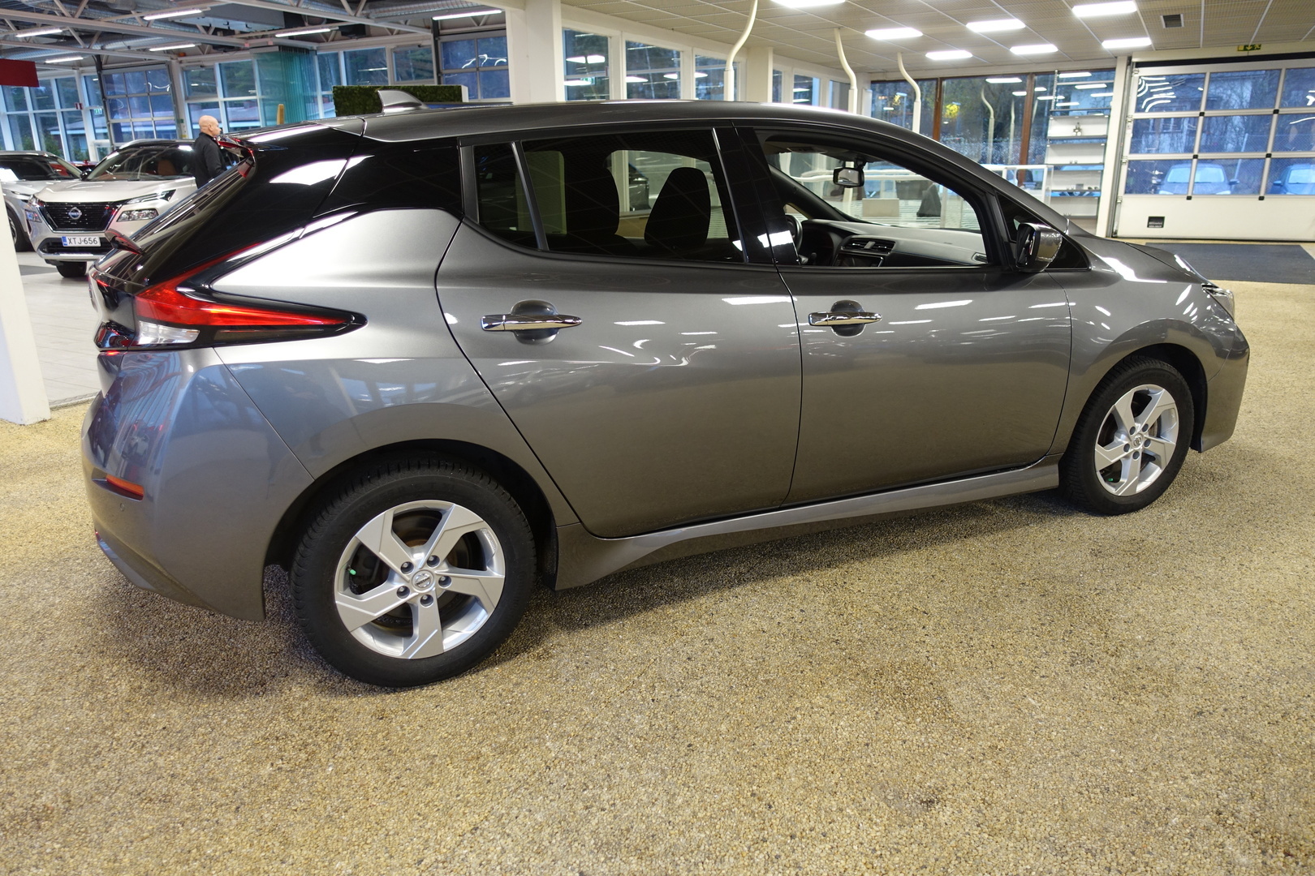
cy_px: 438
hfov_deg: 73.7
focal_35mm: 24
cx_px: 658
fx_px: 877
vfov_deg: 53.1
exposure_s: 1/30
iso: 200
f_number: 1.8
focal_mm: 8.8
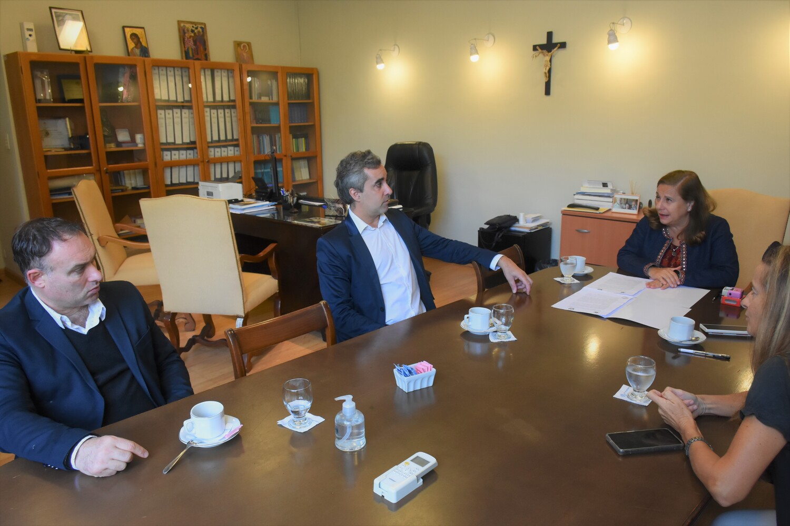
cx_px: 395
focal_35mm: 27
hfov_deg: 67.4
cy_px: 263
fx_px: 592
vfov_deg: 47.9
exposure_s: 1/160
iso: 1600
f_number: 6.3
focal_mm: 18
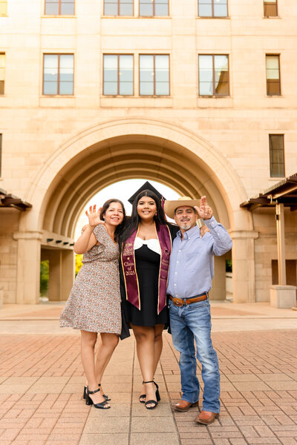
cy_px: 222
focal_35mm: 35
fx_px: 433
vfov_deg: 54.4
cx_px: 148
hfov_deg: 37.9
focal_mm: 35
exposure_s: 1/640
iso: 160
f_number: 2.2
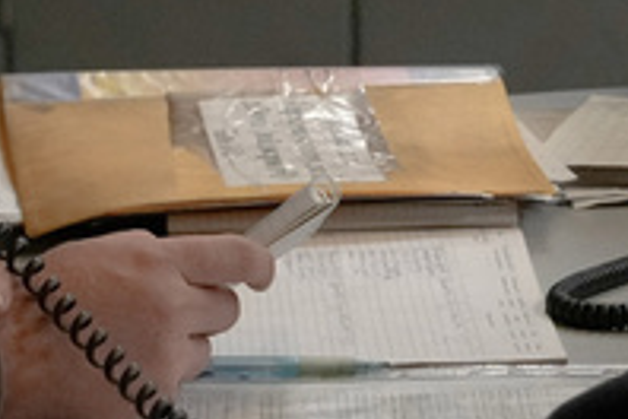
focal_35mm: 233
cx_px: 498
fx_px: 4064
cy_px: -529
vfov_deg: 5.7
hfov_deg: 8.8
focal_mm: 45
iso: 5000
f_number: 3.5
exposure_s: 1/500
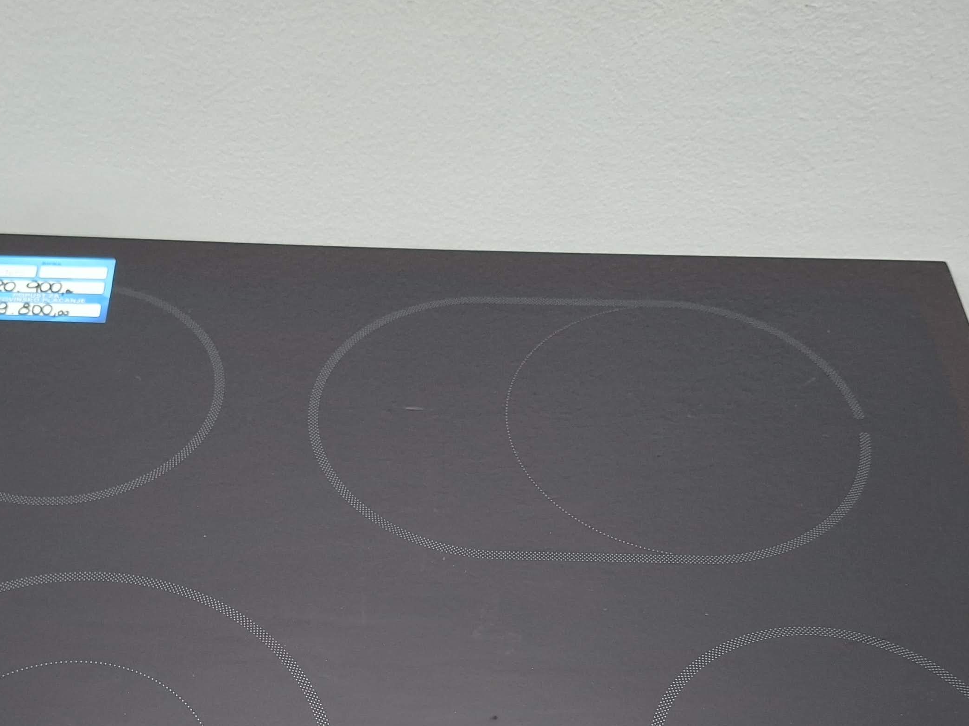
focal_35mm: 44
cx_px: 401
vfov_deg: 31.2
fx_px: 1232
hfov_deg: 42.8
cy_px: 663
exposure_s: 1/33
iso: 320
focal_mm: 5.54
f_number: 1.8
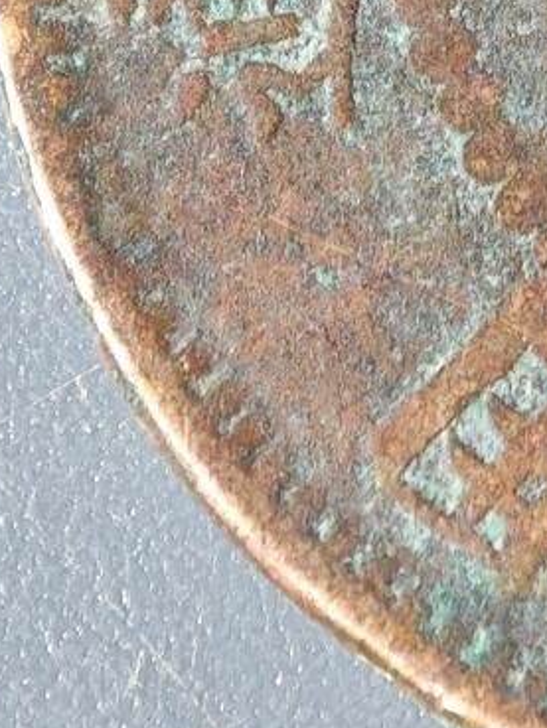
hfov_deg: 4.4
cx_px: 1019
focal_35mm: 332
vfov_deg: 5.9
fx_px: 6991
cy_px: -63
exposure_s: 1/120
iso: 800
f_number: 2
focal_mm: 9
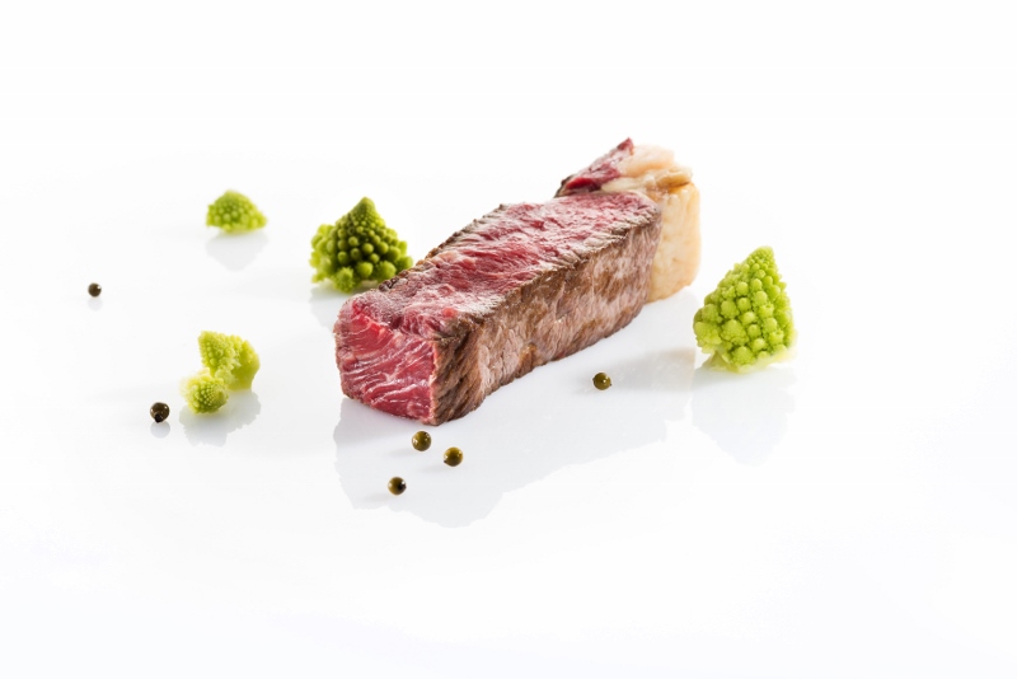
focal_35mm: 105
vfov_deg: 13.1
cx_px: 508
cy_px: 340
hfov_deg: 19.4
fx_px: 2967
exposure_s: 1/40
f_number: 11
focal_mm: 105
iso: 160
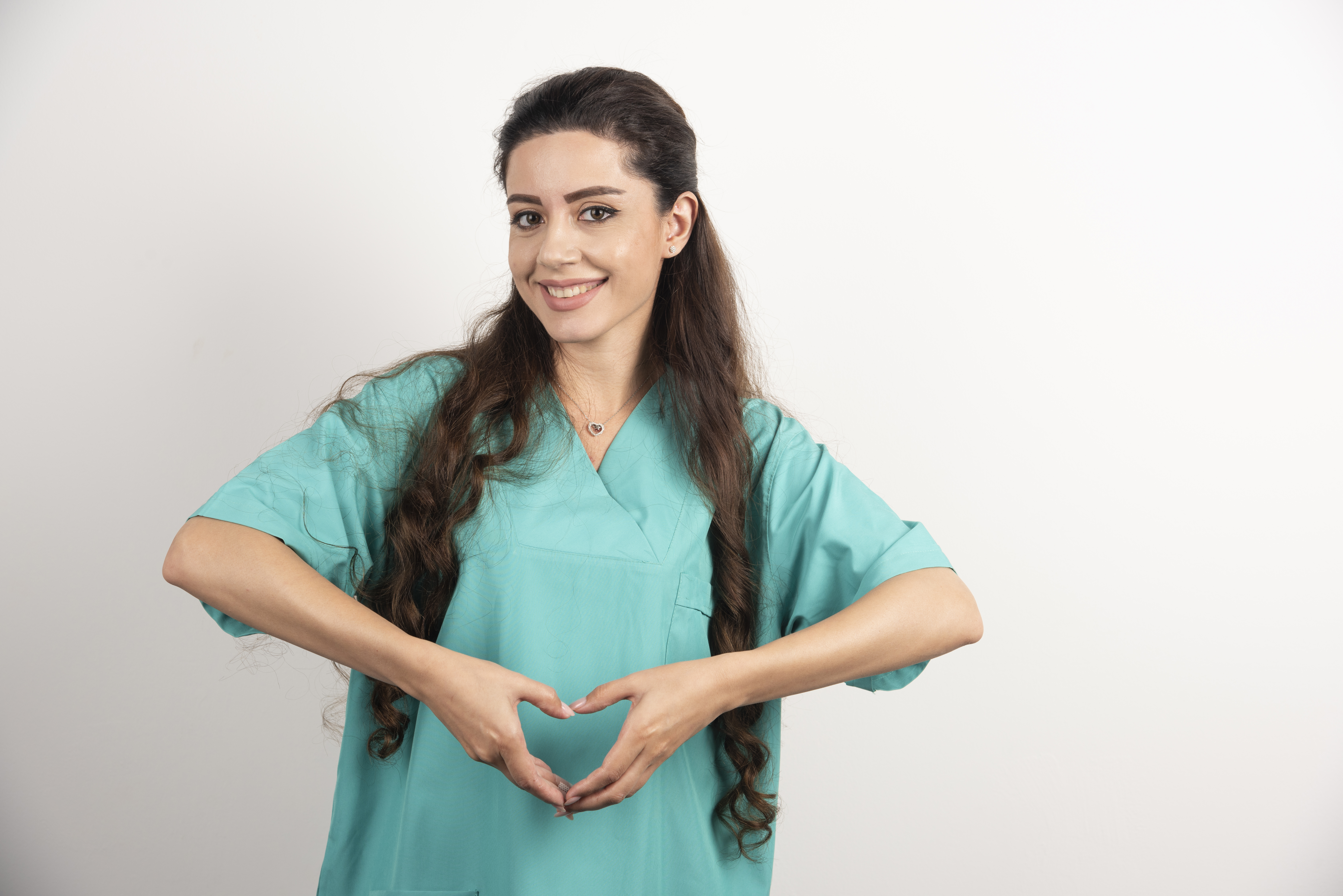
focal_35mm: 70
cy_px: 448
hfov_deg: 28.8
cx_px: 672
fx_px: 2612
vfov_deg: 19.5
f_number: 7.1
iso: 125
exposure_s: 1/100
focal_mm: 70
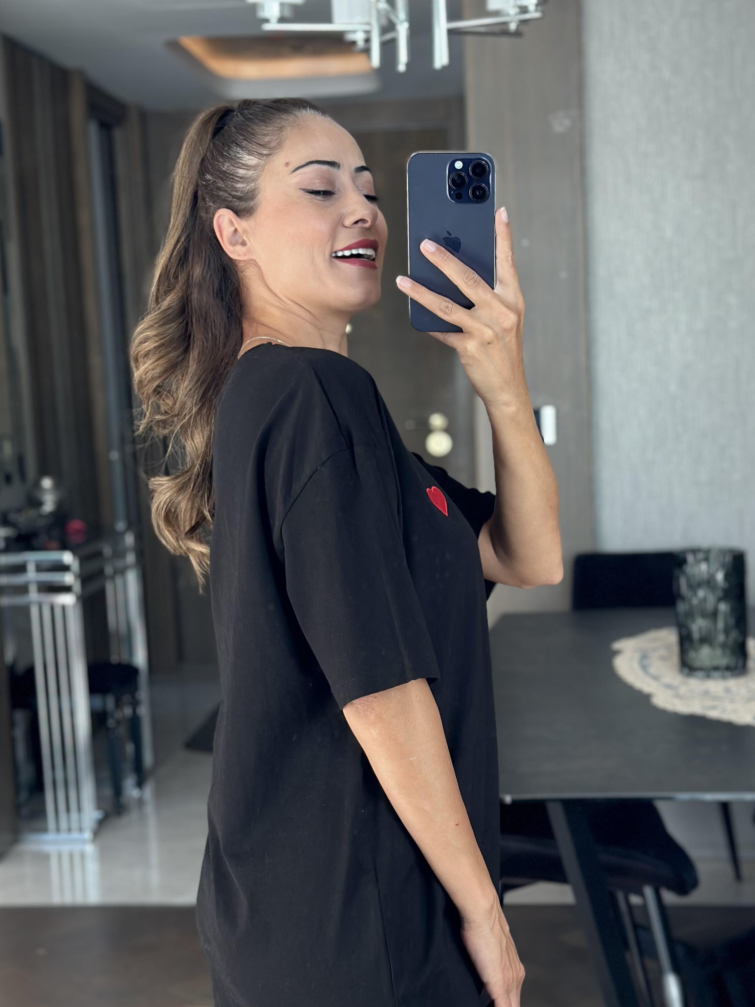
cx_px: 332
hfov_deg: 22.6
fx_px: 1890
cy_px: 637
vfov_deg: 29.7
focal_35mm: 65
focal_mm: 6.86
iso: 80
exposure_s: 1/213
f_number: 1.78
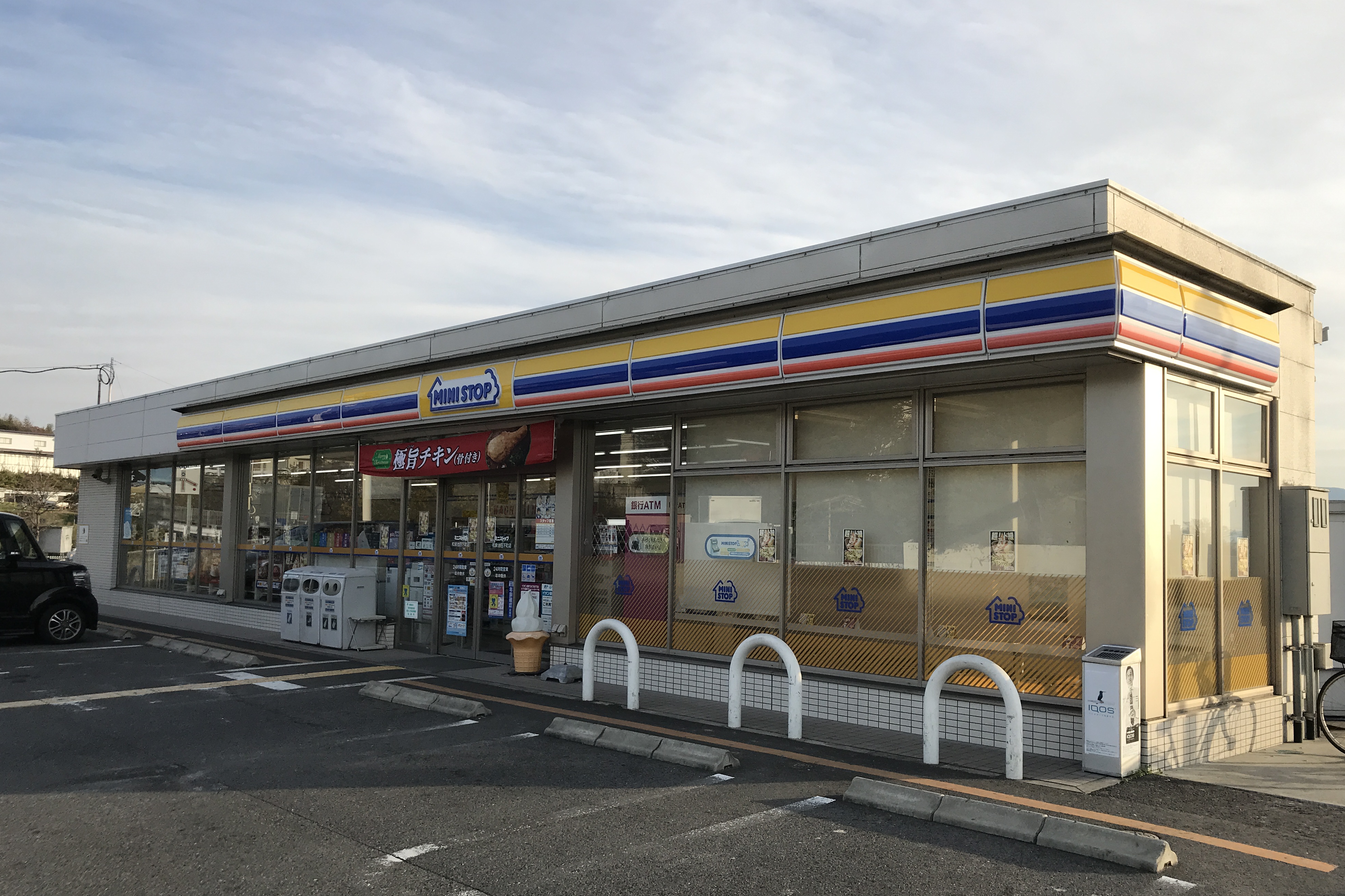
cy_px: 473
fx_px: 1121
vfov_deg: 43.6
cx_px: 681
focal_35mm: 30
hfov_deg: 61.9
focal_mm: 3.99
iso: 20
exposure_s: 1/1182
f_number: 1.8
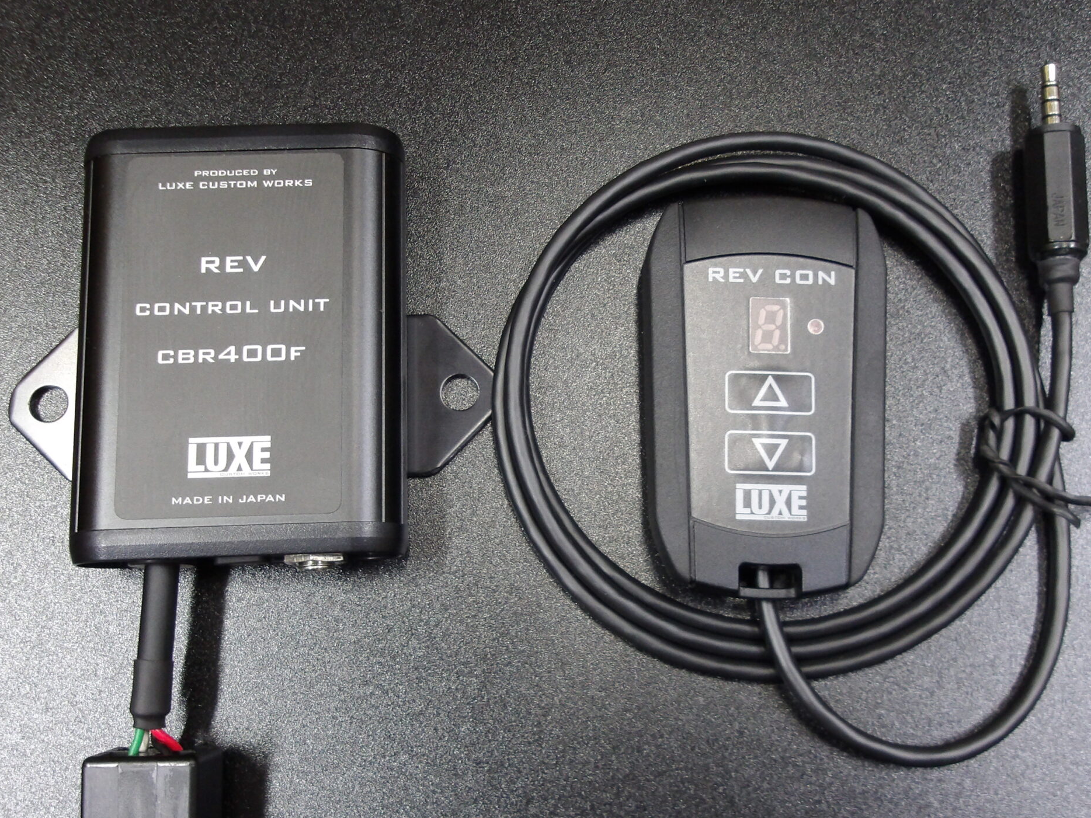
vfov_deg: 38.6
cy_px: 448
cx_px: 576
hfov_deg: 50.1
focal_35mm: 37
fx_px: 1166
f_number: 3
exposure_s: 1/15
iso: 372
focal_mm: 4.9
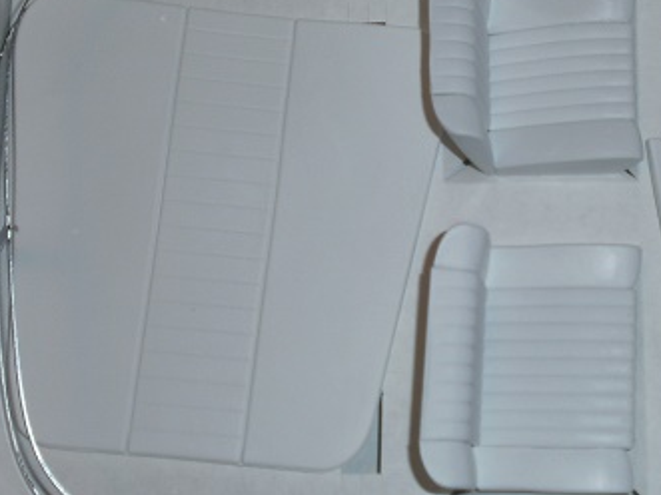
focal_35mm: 58
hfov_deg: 32.6
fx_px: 1107
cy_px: 275
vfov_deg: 25.2
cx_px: 491
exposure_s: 1/30
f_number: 3.1
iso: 125
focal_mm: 5.8
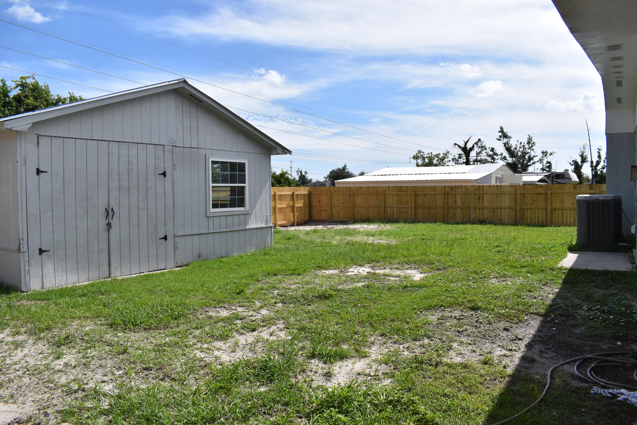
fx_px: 478
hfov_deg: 67.4
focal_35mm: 27
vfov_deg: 47.9
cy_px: 212
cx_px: 318
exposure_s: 1/2000
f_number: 7.1
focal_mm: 18
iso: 400
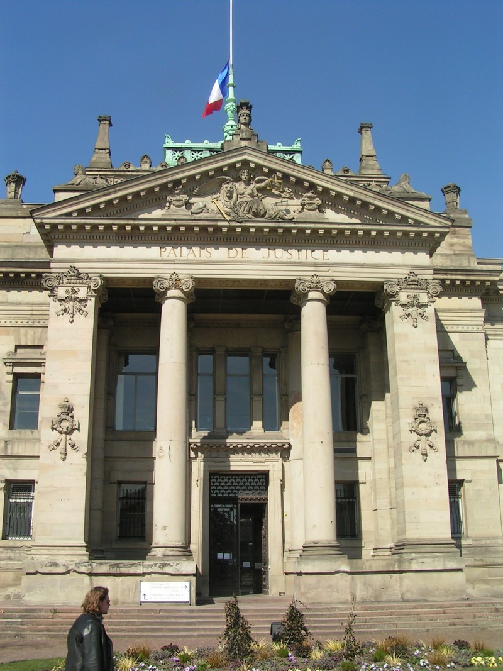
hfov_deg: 37.7
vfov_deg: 49.0
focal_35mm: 38
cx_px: 252
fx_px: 736
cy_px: 336
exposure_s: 1/400
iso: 50
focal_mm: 5.8
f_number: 5.6
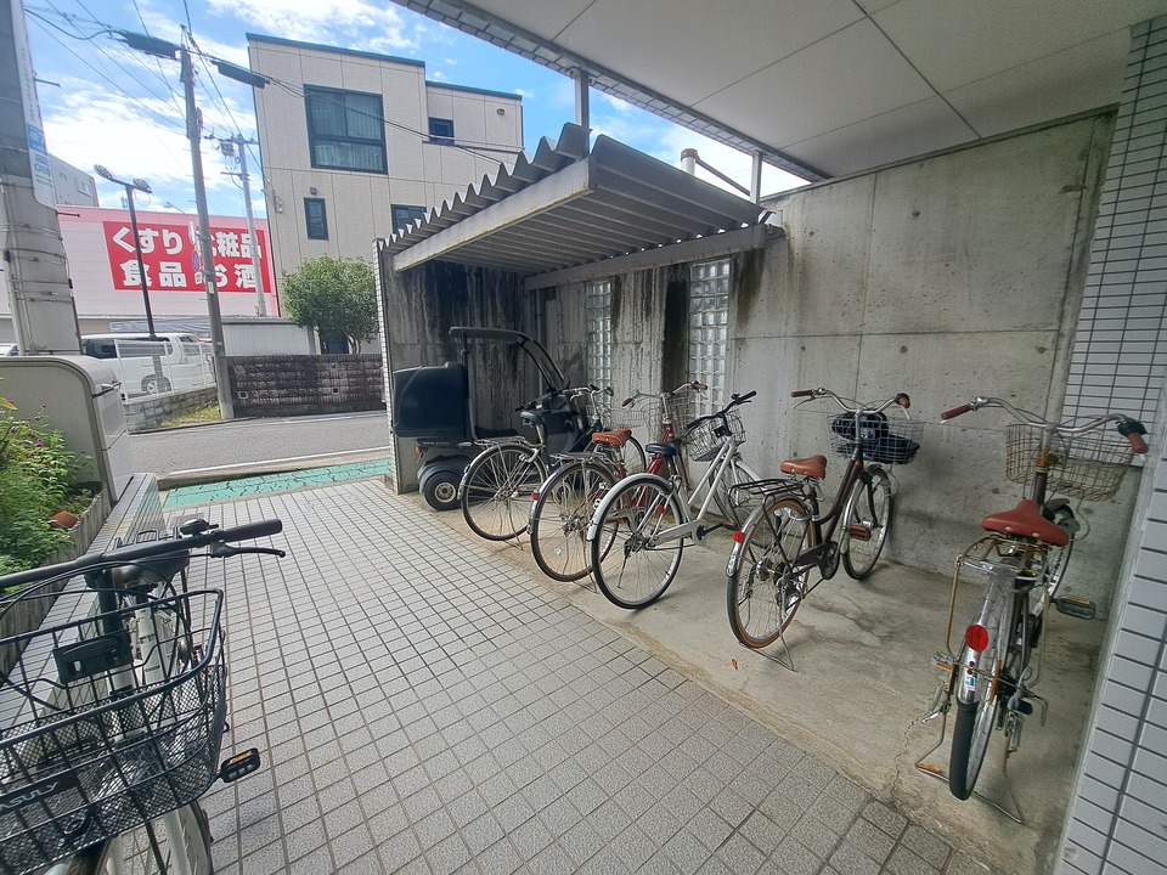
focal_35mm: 13
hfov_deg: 106.2
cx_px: 584
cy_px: 438
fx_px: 438
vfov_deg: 89.9
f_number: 2.2
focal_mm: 1.74
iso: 50
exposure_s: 1/500
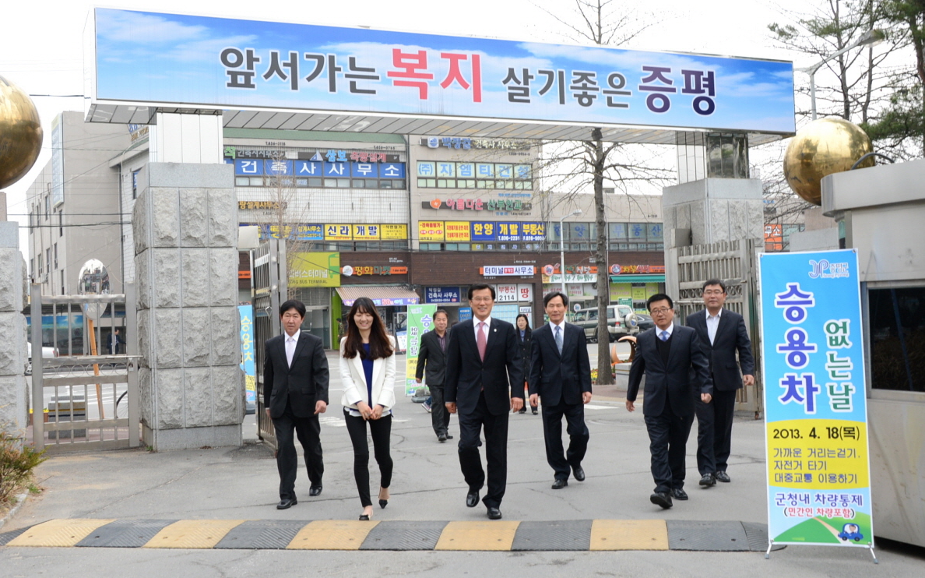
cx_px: 464
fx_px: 882
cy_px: 297
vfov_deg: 36.3
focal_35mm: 35
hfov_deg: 55.3
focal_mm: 34
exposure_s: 1/250
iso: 800
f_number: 8
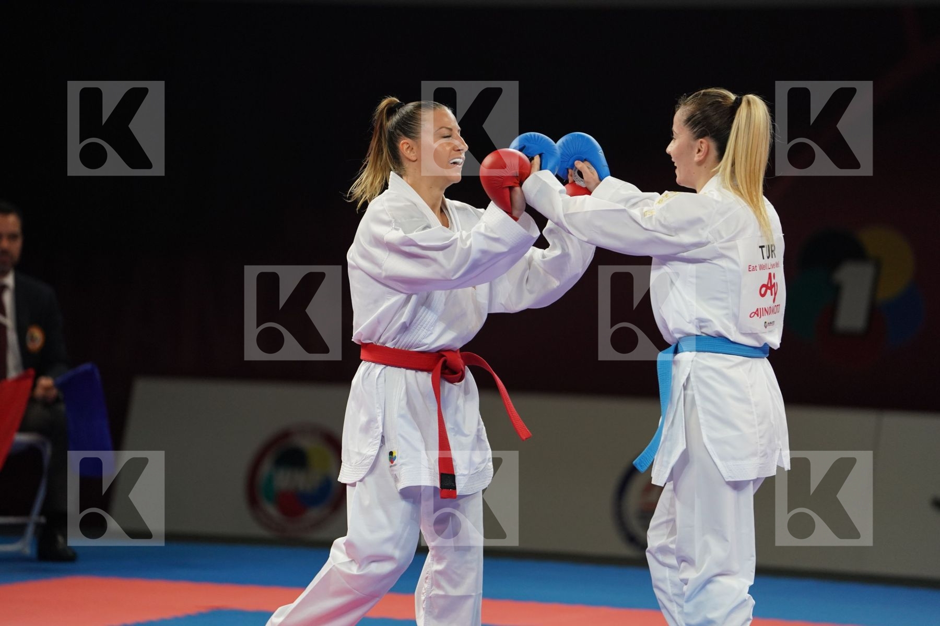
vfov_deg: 6.9
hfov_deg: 10.3
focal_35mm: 200
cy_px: 313
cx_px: 470
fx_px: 5222
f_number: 2.8
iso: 2000
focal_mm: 200
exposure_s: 1/1000
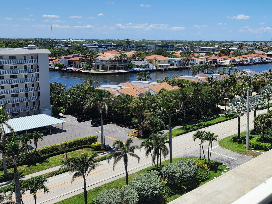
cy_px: 73
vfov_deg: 34.1
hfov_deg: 42.8
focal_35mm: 42
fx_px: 330
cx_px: 218
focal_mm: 5.4
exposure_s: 1/2524
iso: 20
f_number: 1.8
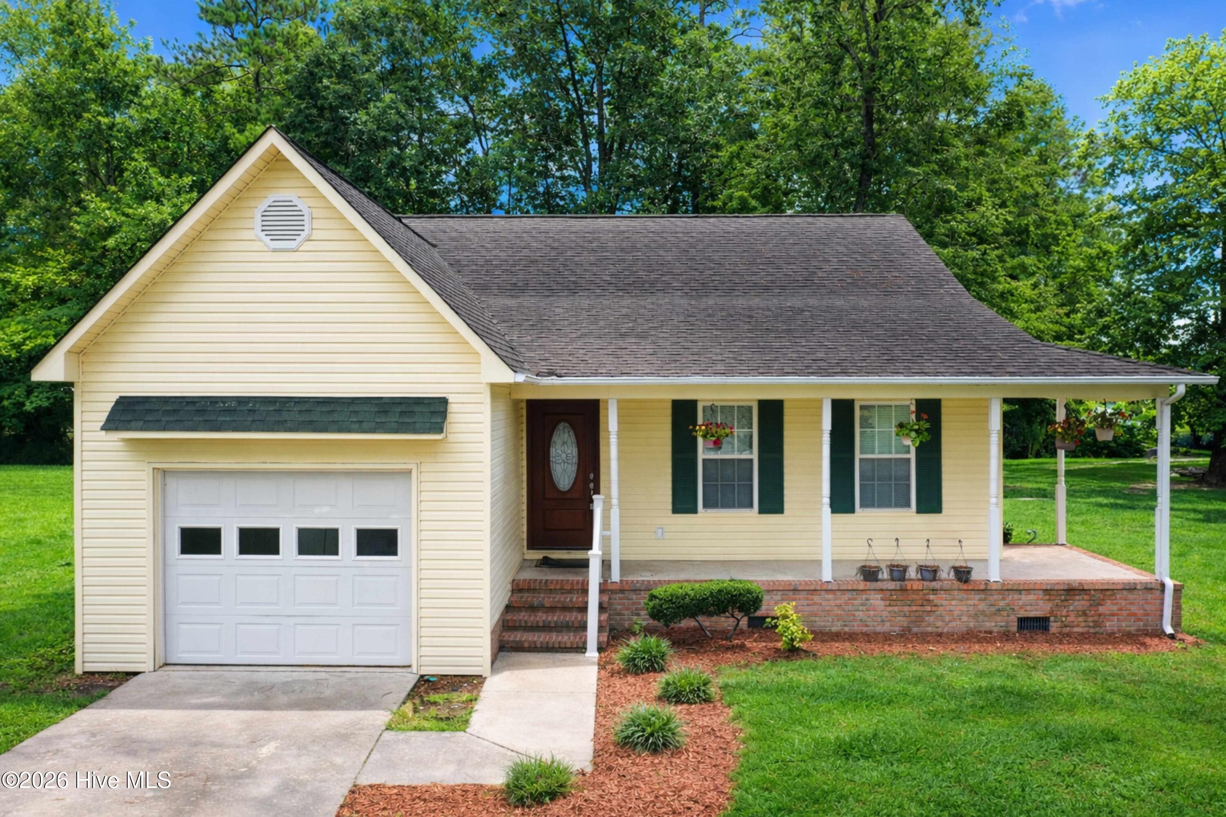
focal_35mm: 28
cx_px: 613
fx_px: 953
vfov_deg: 46.4
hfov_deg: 65.5
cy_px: 408
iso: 400
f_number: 4
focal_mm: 10.3
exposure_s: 1/640
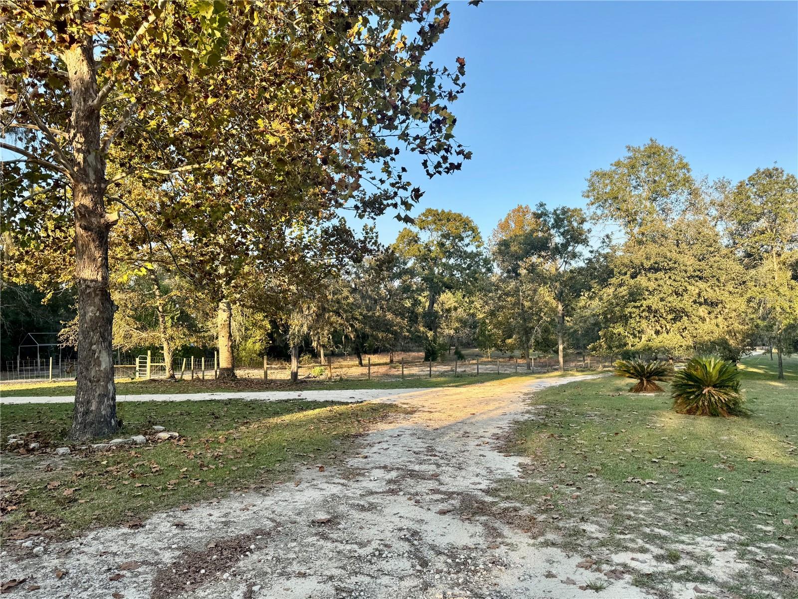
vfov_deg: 56.8
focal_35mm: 24
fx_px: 553
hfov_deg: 71.6
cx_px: 399
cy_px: 300
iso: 80
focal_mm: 6.76
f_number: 1.78
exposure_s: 1/1172
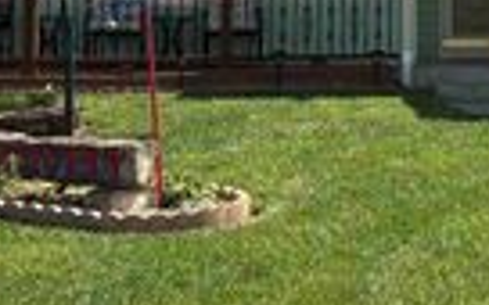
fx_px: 1346
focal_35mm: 101
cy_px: -95
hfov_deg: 20.1
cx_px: 449
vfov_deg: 12.5
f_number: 1.6
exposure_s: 1/3623
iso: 50
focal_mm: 5.96
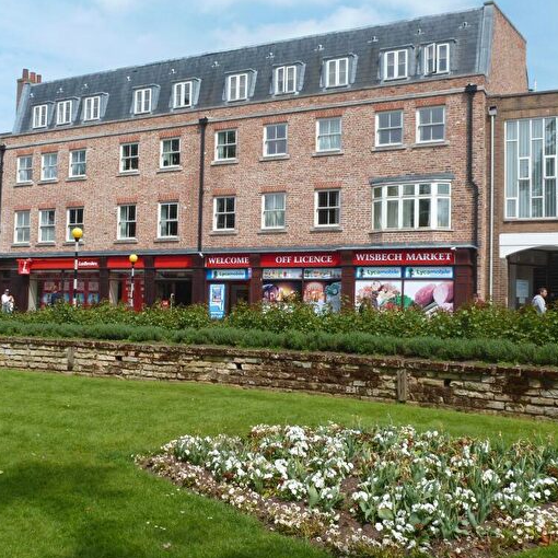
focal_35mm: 40
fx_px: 729
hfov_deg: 41.5
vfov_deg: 41.9
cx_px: 202
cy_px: 283
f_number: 4.5
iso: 100
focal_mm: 5.9
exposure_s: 1/400
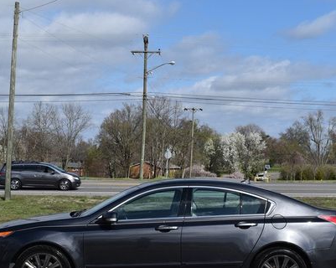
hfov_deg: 31.1
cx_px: 169
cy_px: 150
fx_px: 604
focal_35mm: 61
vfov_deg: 25.0
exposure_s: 1/400
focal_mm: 27
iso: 100
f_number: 10
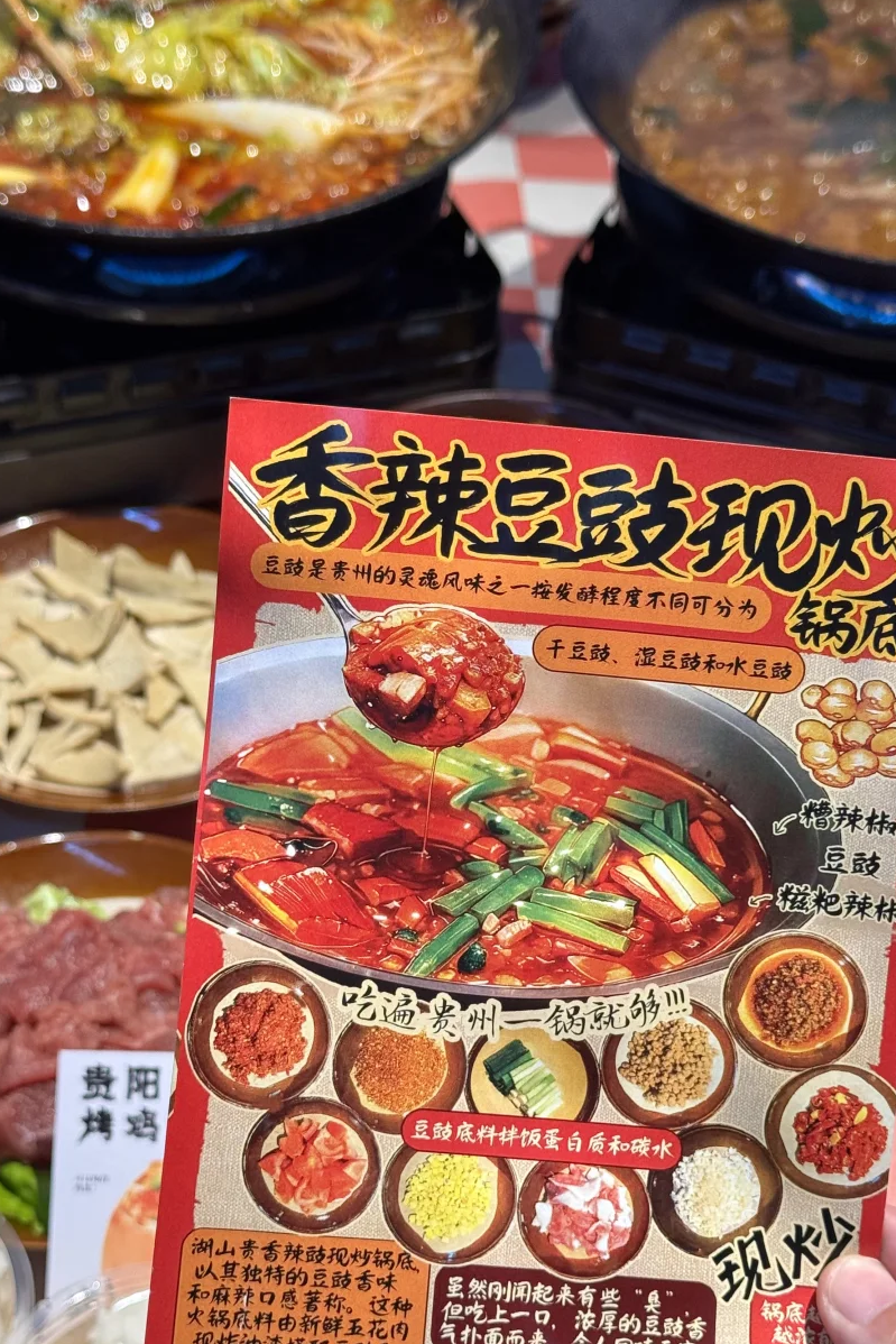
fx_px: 2239
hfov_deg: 22.6
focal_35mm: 60
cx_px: 437
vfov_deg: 33.4
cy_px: 754
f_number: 1.78
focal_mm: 6.76
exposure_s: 1/100
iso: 80
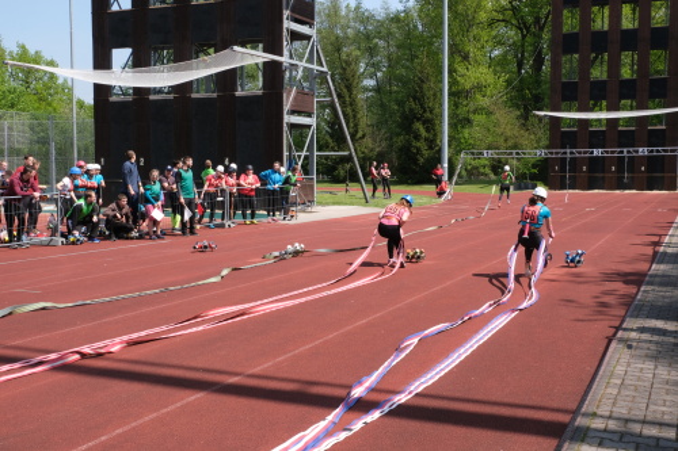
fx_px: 791
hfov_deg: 46.4
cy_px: 226
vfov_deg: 31.9
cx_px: 339
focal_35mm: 42
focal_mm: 27.9
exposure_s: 1/140
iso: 500
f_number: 16
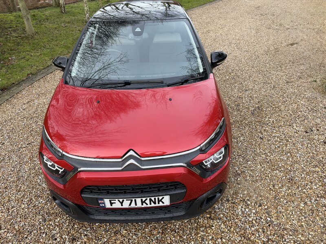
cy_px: 122
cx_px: 163
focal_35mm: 24
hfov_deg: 71.6
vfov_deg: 56.8
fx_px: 226
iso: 64
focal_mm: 6.76
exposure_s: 1/290
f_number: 1.78
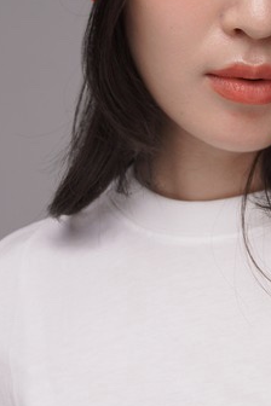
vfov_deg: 18.9
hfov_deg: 12.7
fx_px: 1208
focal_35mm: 107
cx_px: 256
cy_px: 74
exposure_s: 1/160
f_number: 5
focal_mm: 30
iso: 160
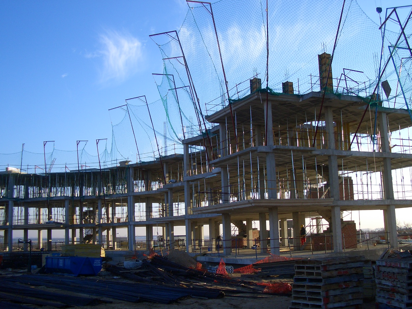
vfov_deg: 35.1
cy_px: 154
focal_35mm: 41
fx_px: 488
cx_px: 206
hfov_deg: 45.8
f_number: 2.8
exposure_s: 1/500
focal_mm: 6.8
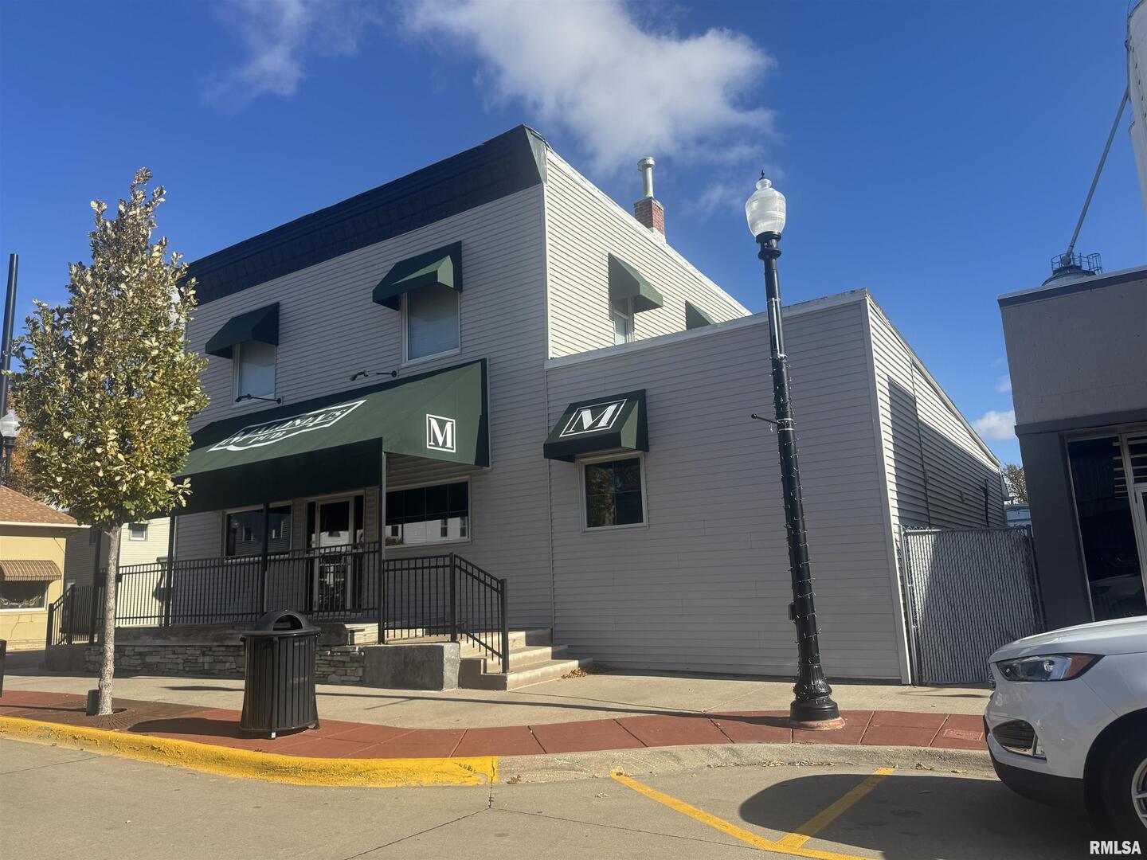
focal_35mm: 24
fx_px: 795
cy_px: 430
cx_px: 574
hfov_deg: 71.6
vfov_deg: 56.8
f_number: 1.78
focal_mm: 6.76
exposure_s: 1/3413
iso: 80
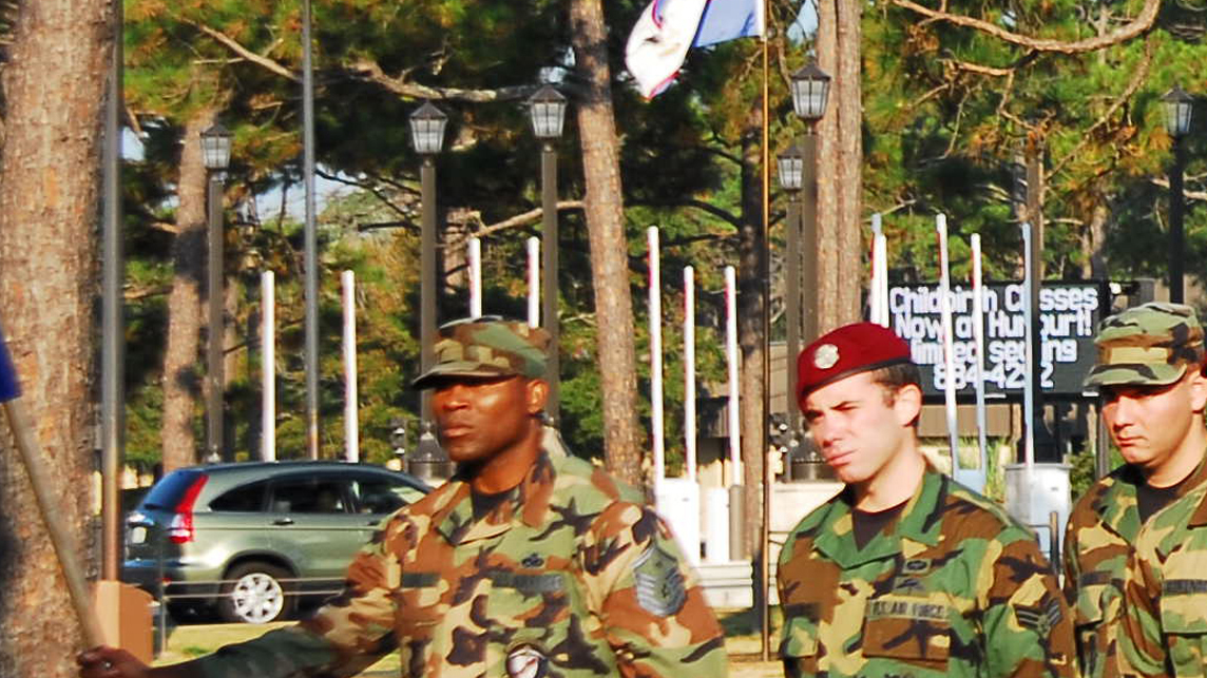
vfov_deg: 5.7
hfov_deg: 9.8
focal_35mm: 213
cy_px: 337
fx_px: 6816
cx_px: 1880
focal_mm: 40
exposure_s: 1/640
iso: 125
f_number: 4
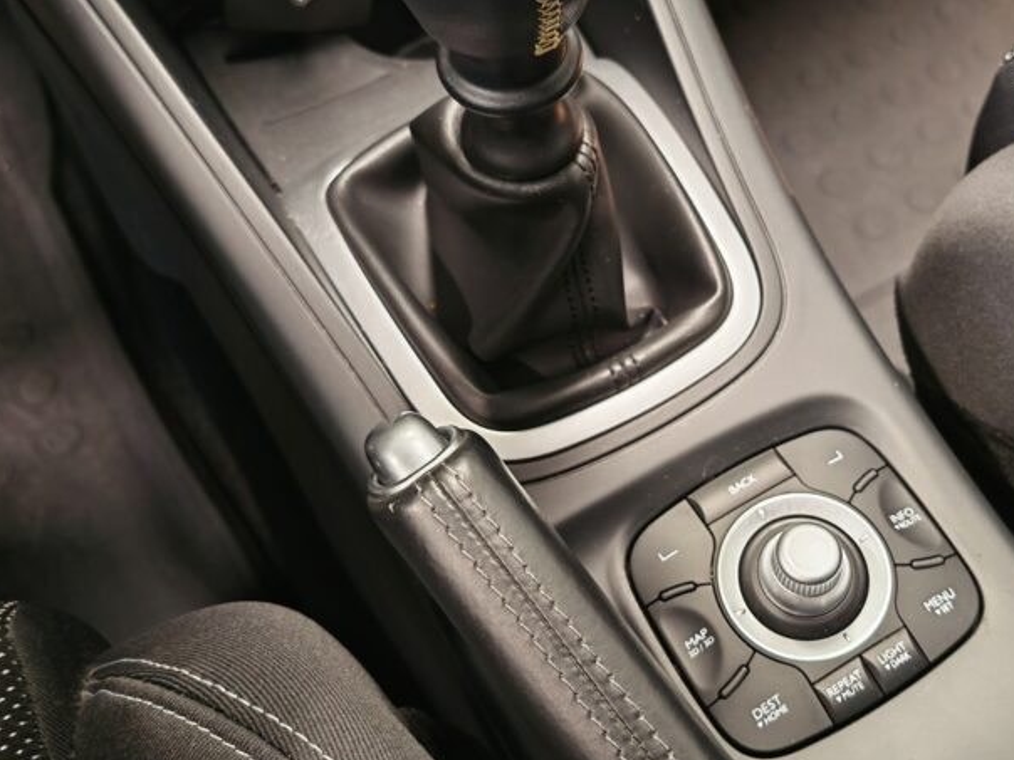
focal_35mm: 39
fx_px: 1142
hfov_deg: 47.0
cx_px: 688
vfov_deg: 36.8
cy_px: 346
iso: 320
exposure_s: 1/33
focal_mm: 5.4
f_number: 1.6
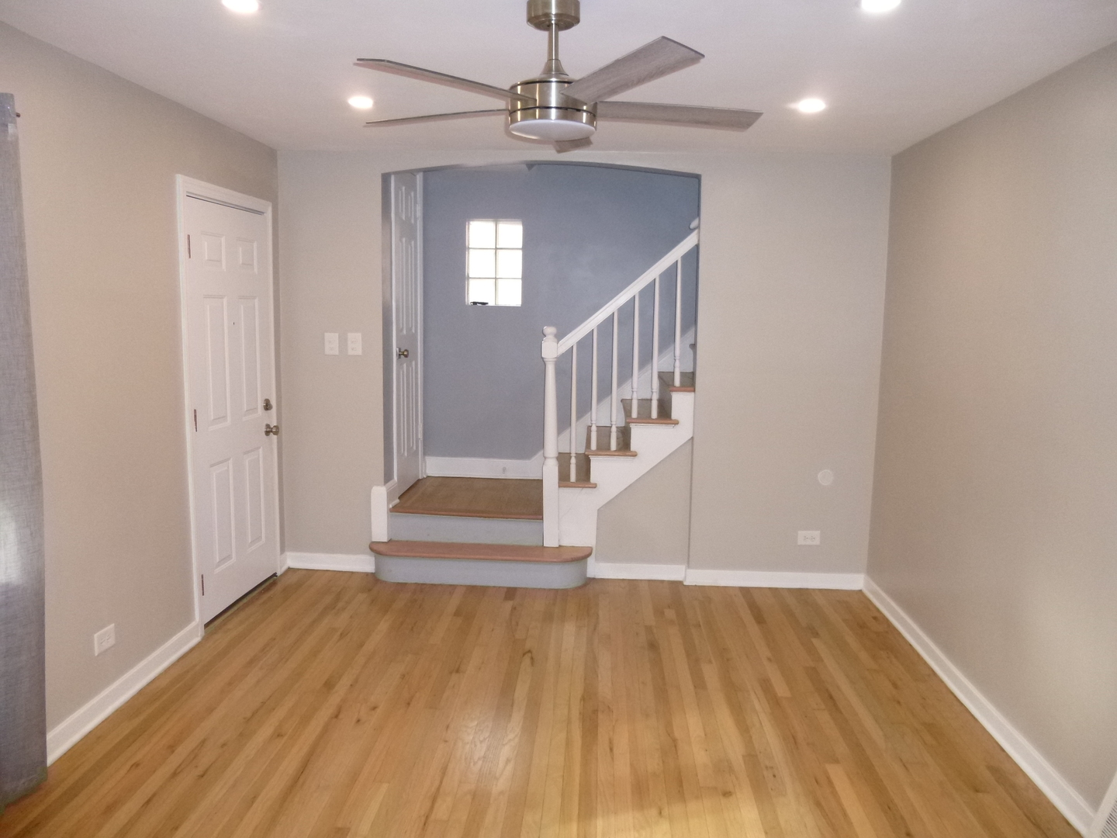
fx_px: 807
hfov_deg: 69.4
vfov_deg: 54.9
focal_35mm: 25
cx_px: 558
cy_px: 419
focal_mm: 4.5
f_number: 3.1
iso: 400
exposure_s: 1/60
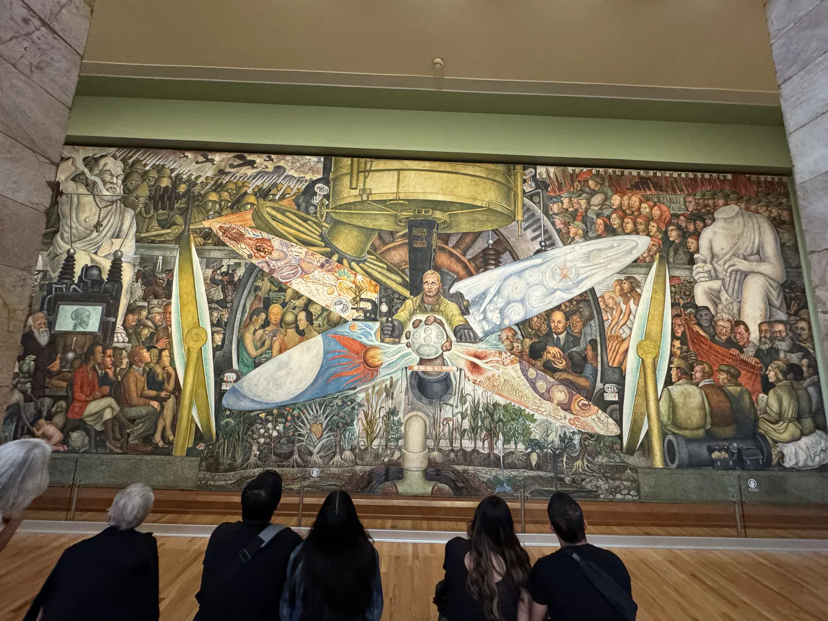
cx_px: 414
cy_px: 310
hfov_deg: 102.1
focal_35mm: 14
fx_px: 335
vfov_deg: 85.7
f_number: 2.2
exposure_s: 1/60
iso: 400
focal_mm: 2.22
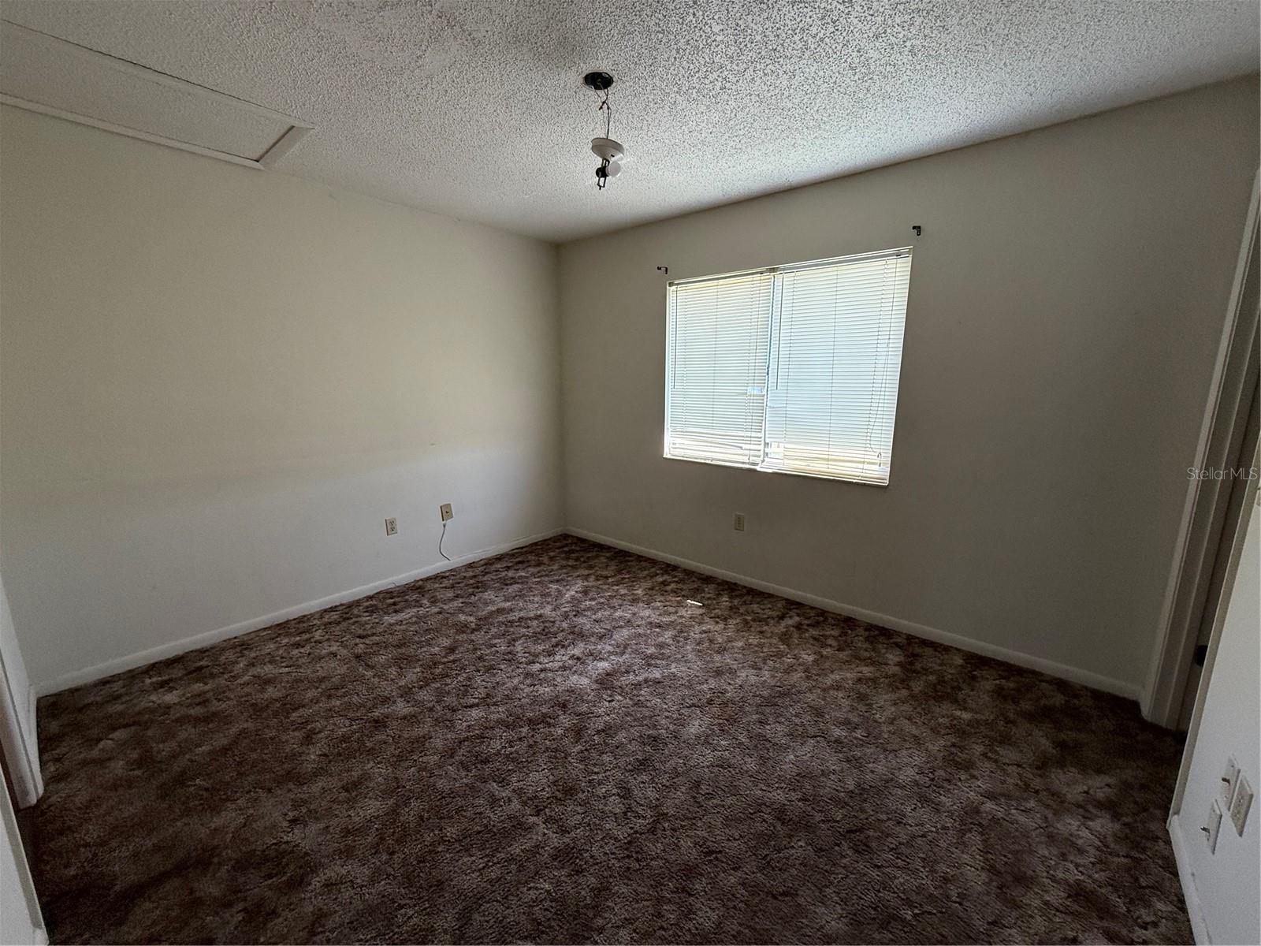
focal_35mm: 14
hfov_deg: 102.1
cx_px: 630
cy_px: 473
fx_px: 510
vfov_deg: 85.7
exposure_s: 1/99
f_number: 2.2
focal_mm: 2.22
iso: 160
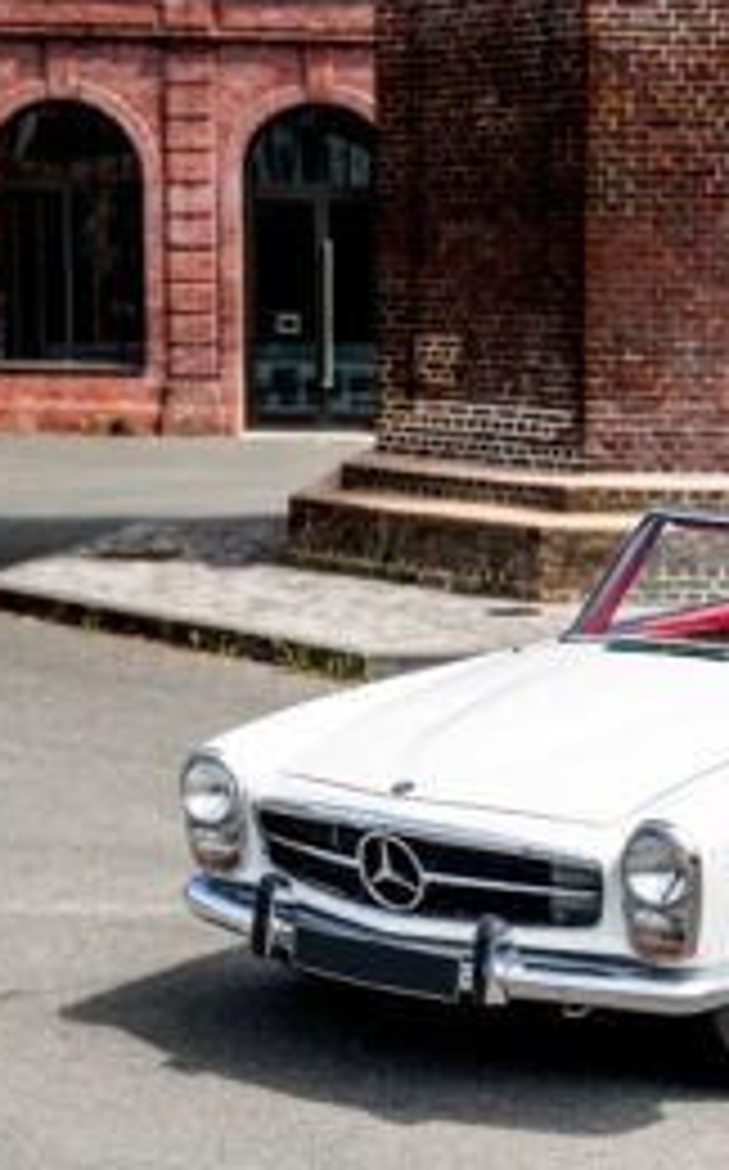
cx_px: 760
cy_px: 578
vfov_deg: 26.5
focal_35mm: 78
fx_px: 2485
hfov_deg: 16.3
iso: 100
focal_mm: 50
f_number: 3.2
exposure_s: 1/640
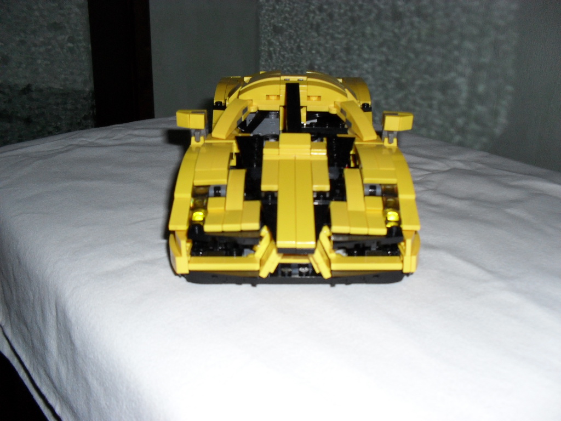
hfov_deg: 52.6
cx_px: 280
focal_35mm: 35
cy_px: 210
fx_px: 567
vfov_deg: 40.7
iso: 200
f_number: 3.2
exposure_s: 1/45
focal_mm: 6.3
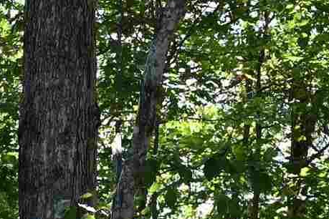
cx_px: 145
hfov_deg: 9.3
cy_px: 321
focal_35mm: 221
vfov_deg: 6.1
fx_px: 2020
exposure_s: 1/250
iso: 200
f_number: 5.6
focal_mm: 33
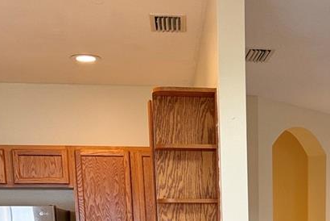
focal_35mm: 73
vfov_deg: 16.4
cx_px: 280
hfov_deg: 27.0
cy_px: 367
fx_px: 670
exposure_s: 1/120
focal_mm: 6.76
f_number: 1.78
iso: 160
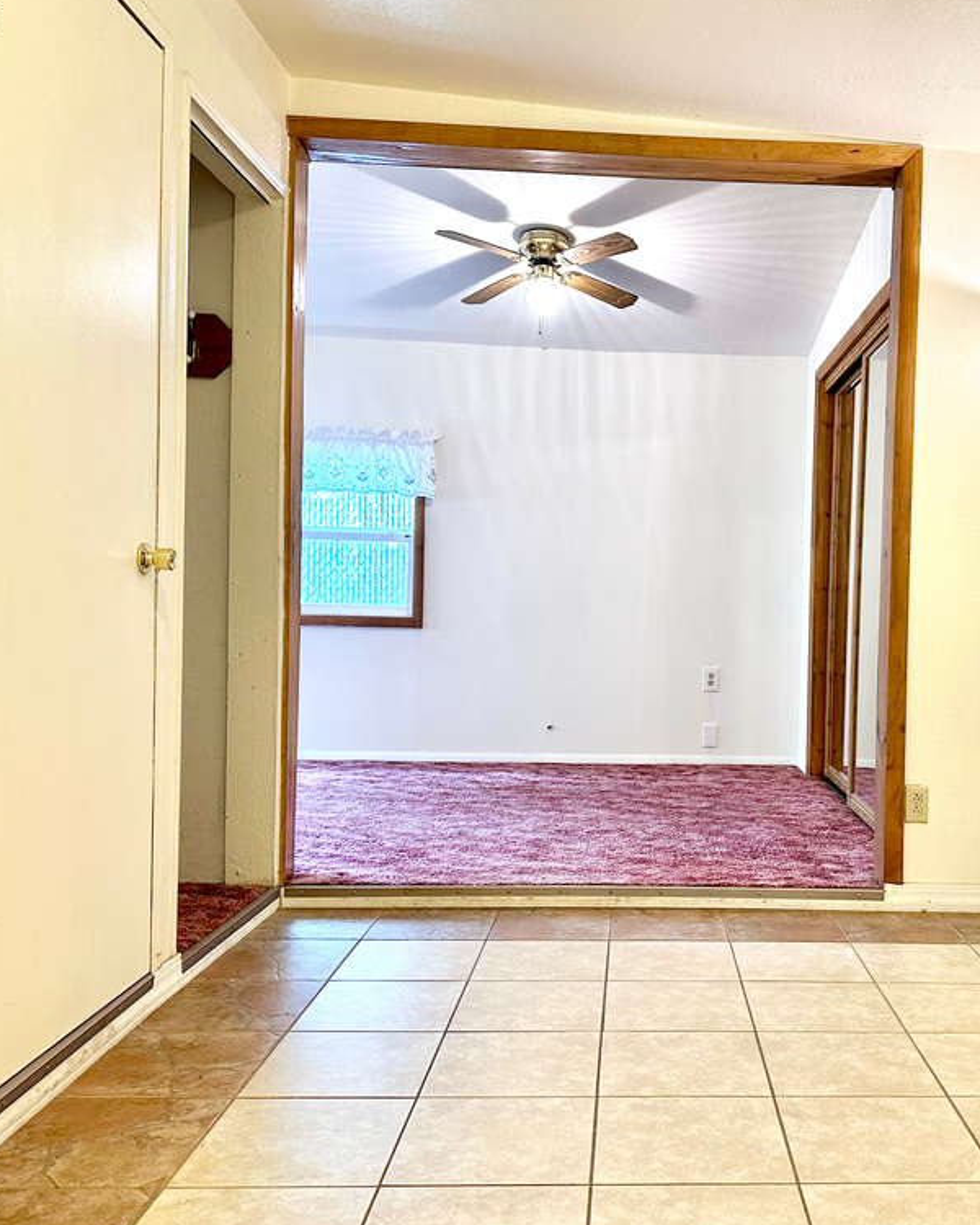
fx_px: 1160
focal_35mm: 32
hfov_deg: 44.7
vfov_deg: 55.7
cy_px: 616
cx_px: 696
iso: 160
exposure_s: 1/60
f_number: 1.78
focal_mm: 6.86
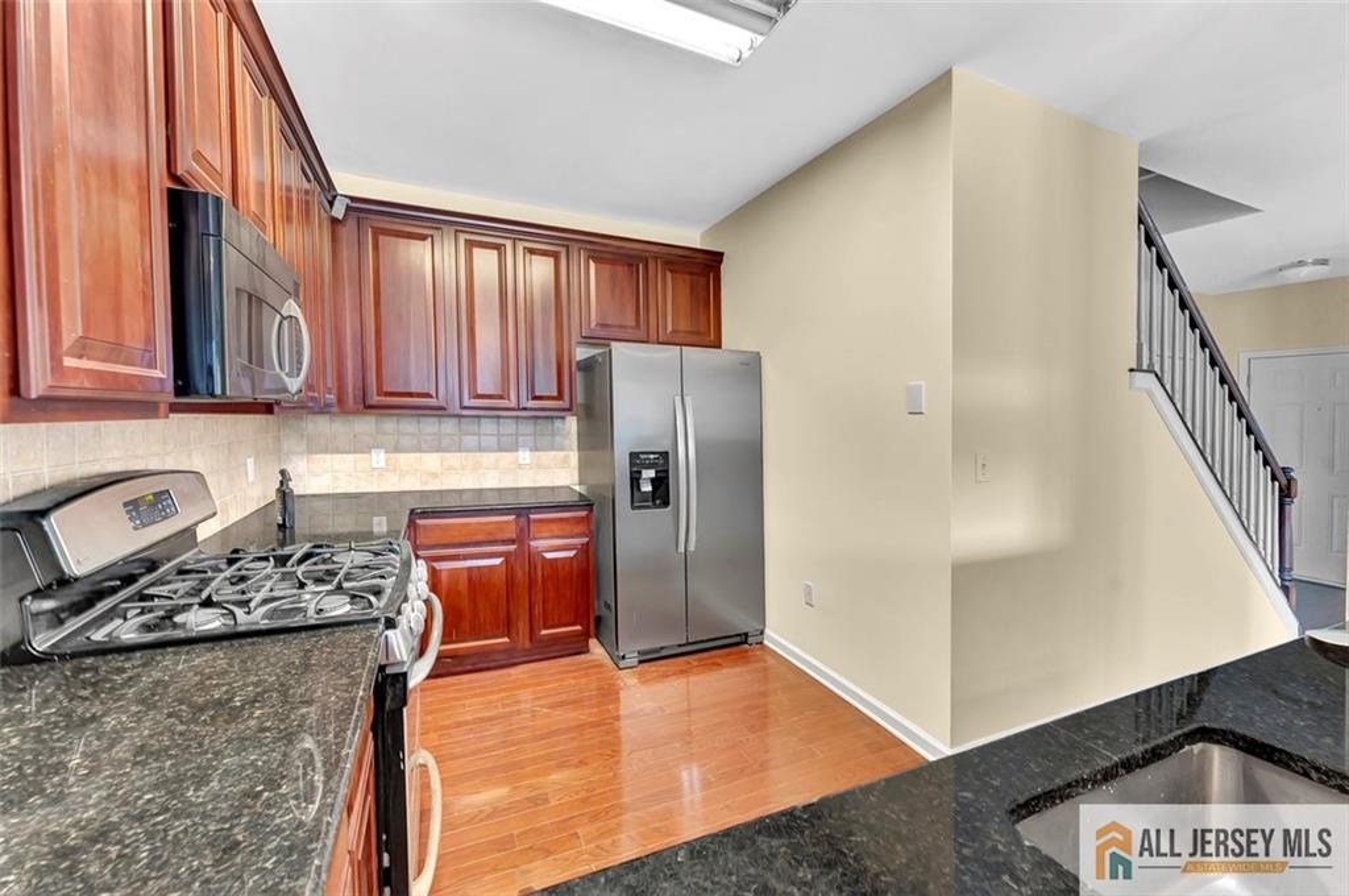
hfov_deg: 104.3
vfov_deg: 81.1
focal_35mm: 14
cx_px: 674
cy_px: 448
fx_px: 524
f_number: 8
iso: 1600
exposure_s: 1/10
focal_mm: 14
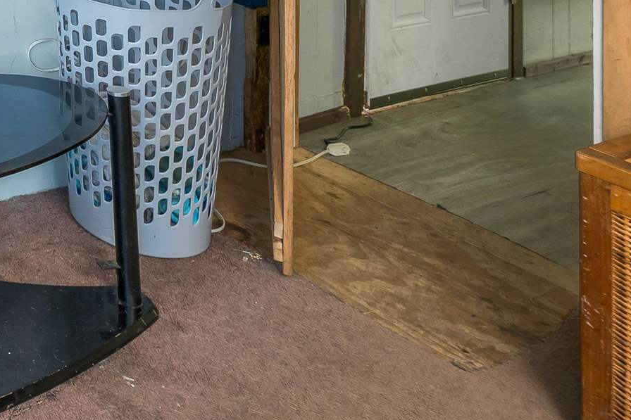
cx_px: -307
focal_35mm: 48
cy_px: -260
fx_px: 841
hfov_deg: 28.1
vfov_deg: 21.8
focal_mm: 14
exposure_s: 1/6
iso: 400
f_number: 8
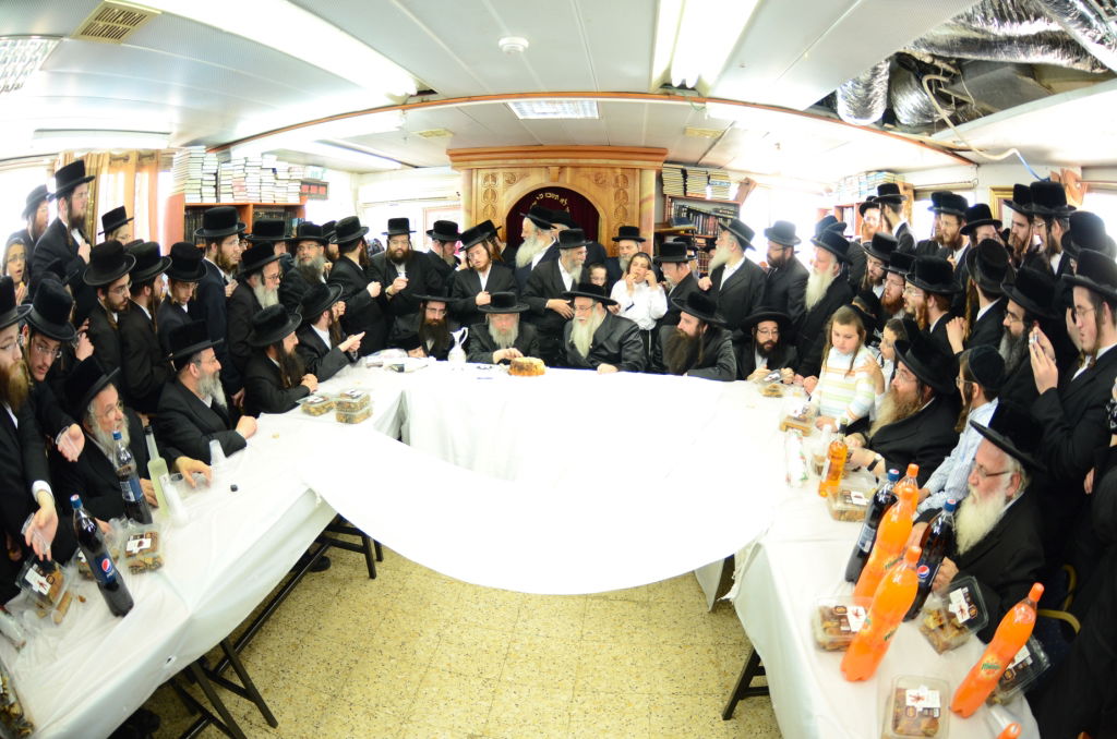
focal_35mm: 16
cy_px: 370
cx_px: 558
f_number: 5.6
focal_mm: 10.5
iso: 640
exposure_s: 1/80
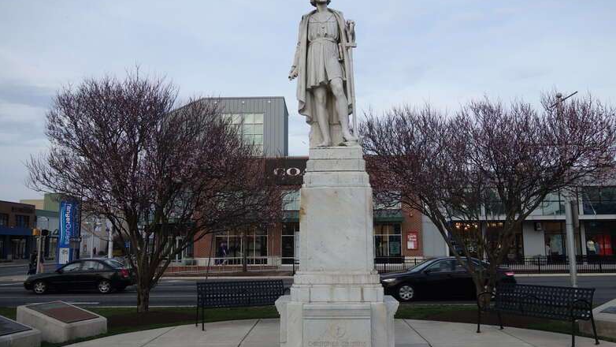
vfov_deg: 38.9
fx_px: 490
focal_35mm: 30
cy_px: 180
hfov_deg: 64.3
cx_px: 314
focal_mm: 10.4
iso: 125
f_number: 4
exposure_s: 1/250
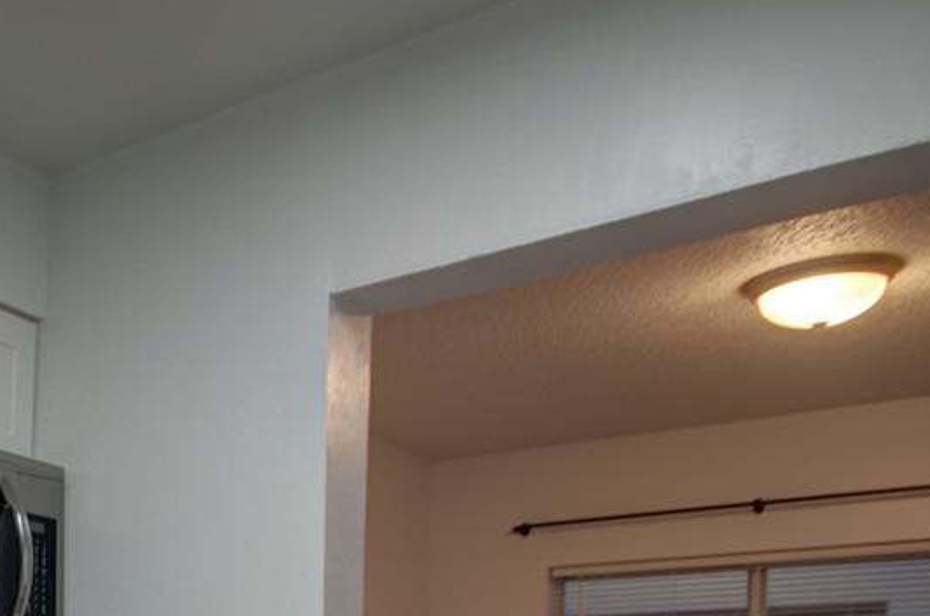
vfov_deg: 26.9
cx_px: -286
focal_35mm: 45
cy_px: 708
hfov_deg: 32.5
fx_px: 1160
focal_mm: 10
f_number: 5.6
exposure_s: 1/15
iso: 200
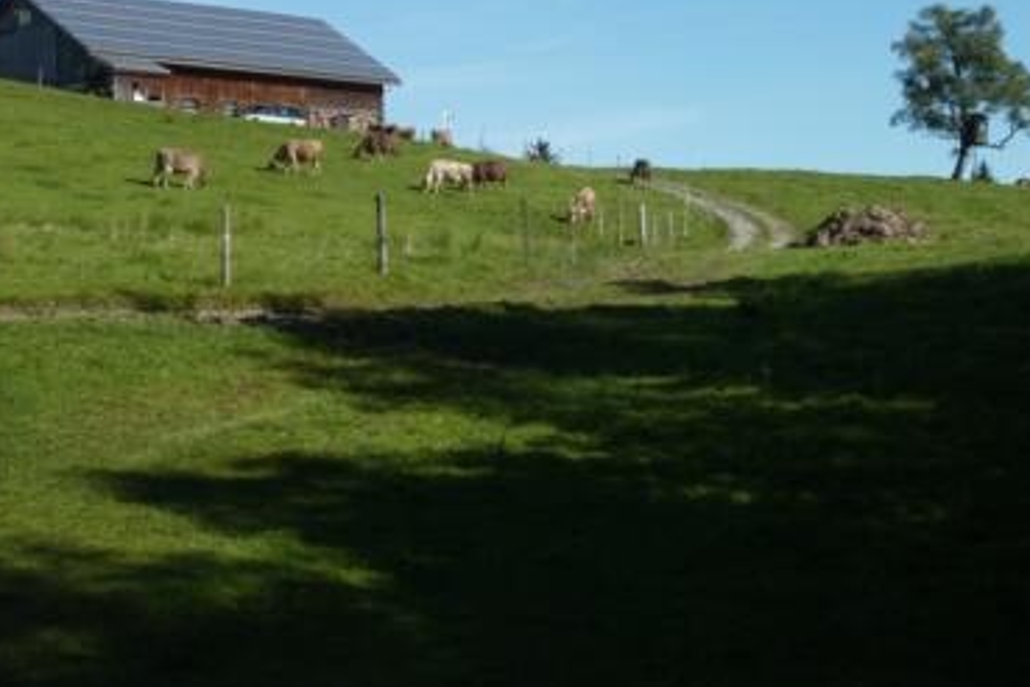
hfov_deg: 23.6
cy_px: 134
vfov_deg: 15.8
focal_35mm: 86
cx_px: 521
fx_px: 2460
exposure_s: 1/800
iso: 200
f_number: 5.6
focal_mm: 8.5
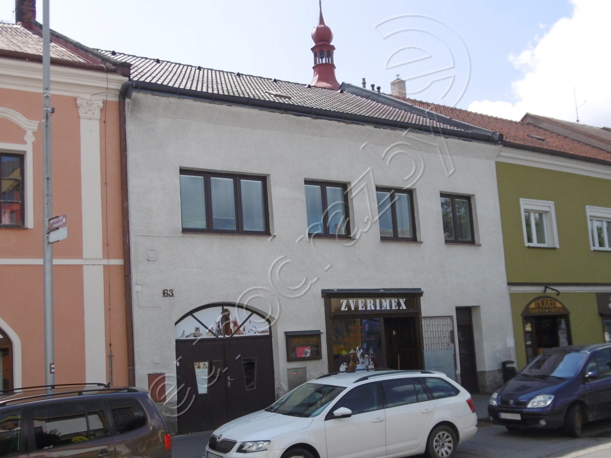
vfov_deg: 44.2
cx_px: 306
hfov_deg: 56.8
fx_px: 565
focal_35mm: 32
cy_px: 229
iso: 100
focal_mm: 5.8
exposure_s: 1/160
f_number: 8.8
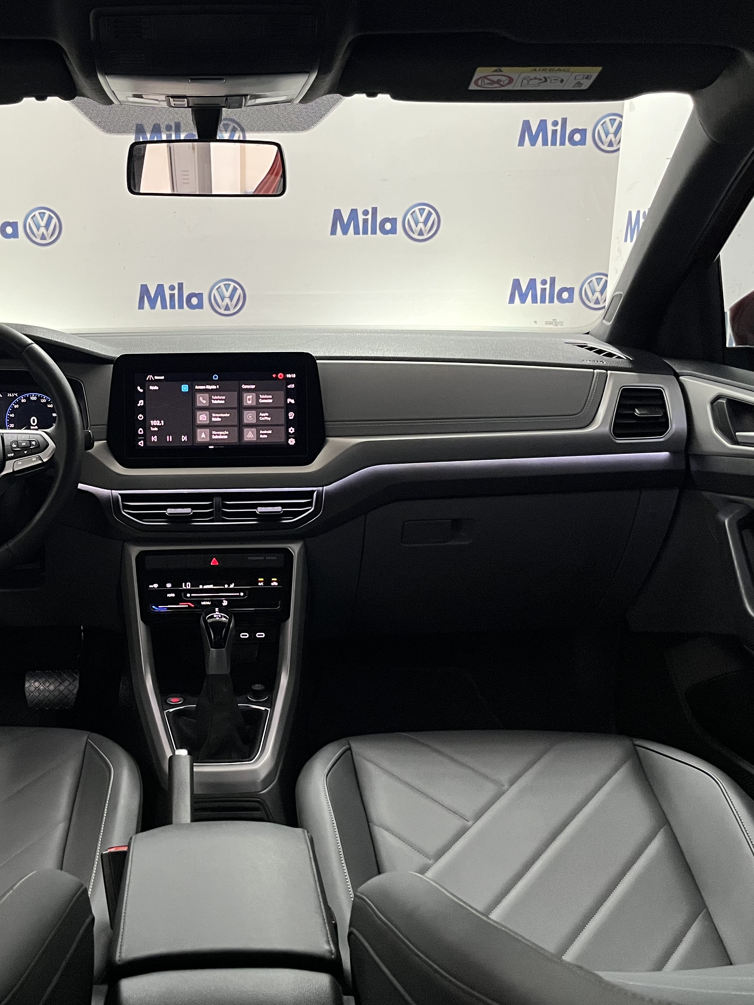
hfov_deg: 39.9
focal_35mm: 35
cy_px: 504
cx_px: 217
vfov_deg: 52.6
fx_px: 1017
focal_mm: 5.1
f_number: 1.6
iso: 500
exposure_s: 1/60
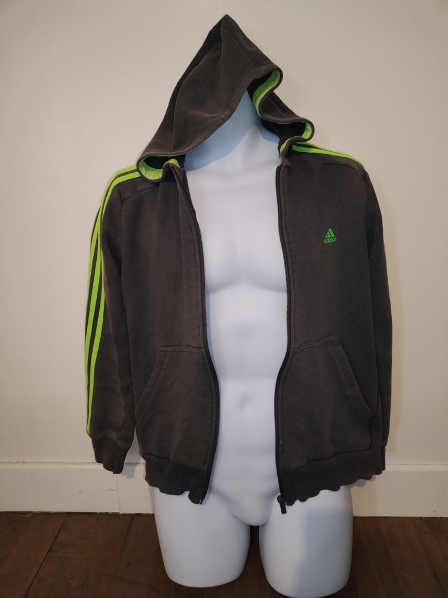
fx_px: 449
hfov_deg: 53.1
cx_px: 224
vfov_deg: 67.3
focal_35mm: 26
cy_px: 299
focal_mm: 4.75
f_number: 1.8
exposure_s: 1/25
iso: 1698
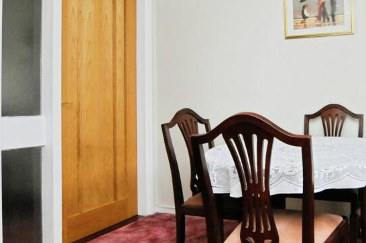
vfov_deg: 42.1
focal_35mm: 31
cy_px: 93
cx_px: 302
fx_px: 314
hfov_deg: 55.3
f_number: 5.6
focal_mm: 11
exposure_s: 1/60
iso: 1000
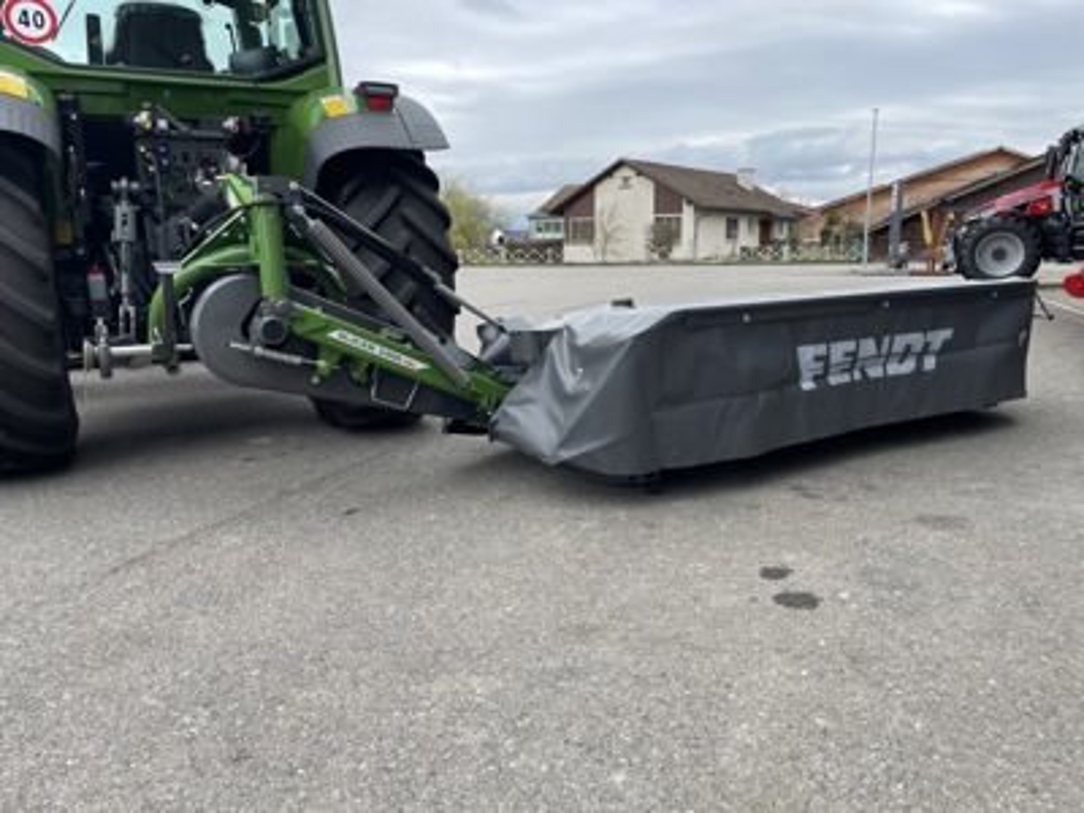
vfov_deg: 53.1
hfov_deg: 67.3
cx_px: 542
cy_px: 406
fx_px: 814
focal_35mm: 26
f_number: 1.6
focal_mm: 4.2
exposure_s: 1/662
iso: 32
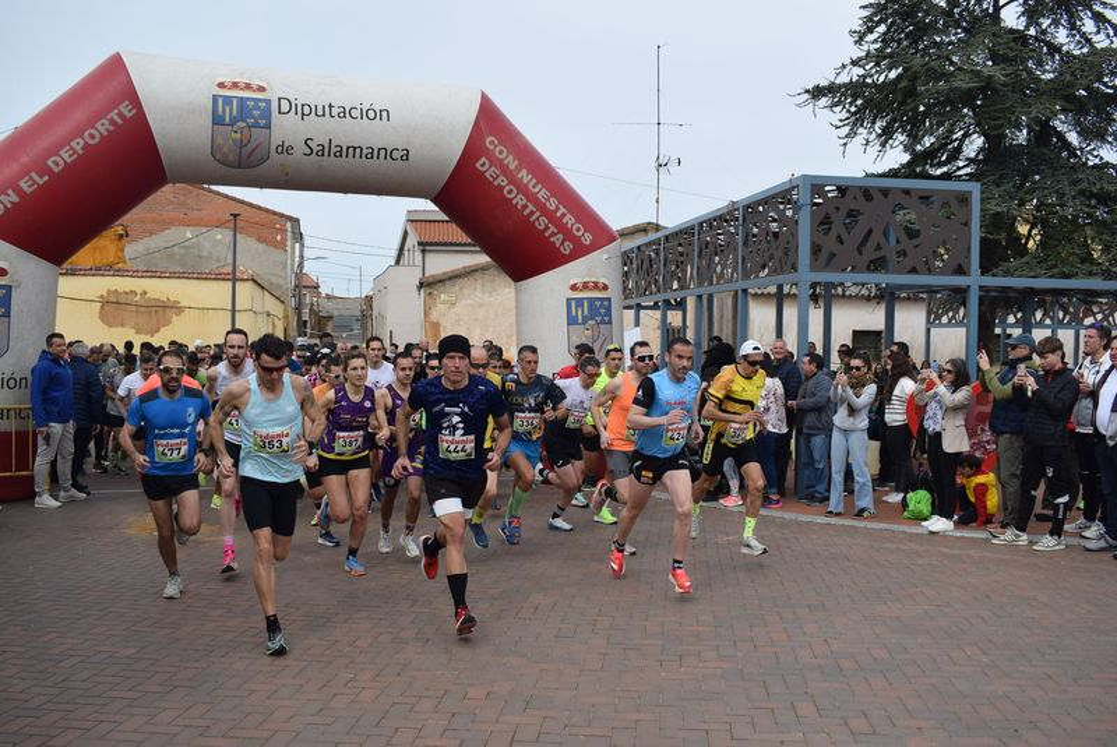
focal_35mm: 33
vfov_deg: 40.0
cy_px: 374
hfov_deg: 57.2
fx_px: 1025
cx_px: 558
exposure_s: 1/1600
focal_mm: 22
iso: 400
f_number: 6.3
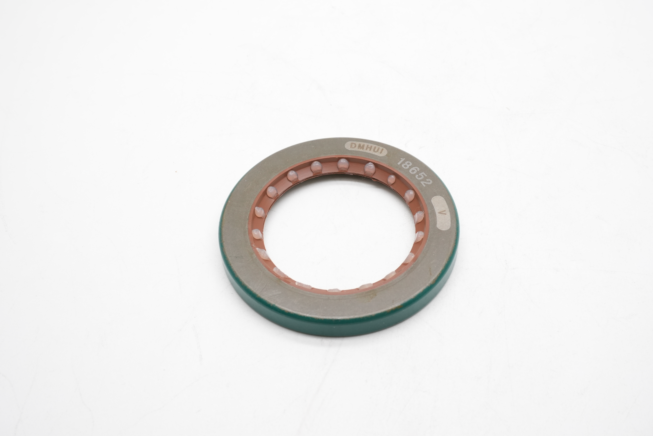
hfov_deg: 42.3
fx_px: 843
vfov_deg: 28.9
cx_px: 326
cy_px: 218
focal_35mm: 46
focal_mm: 31
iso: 800
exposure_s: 1/60
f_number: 11
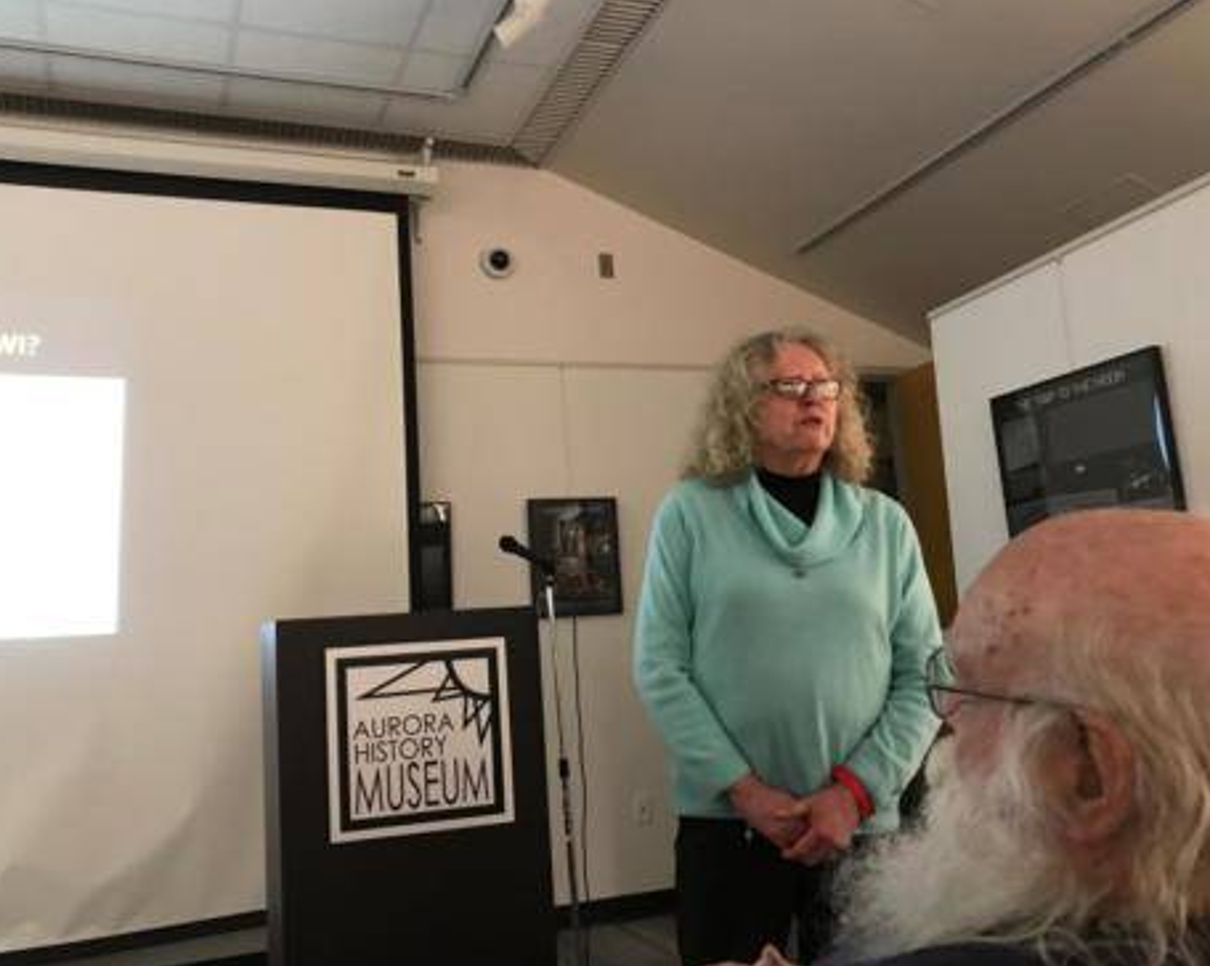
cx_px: 563
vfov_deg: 48.4
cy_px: 476
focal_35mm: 30
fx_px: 1073
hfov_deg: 58.8
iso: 80
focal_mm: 3.99
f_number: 1.8
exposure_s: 1/15
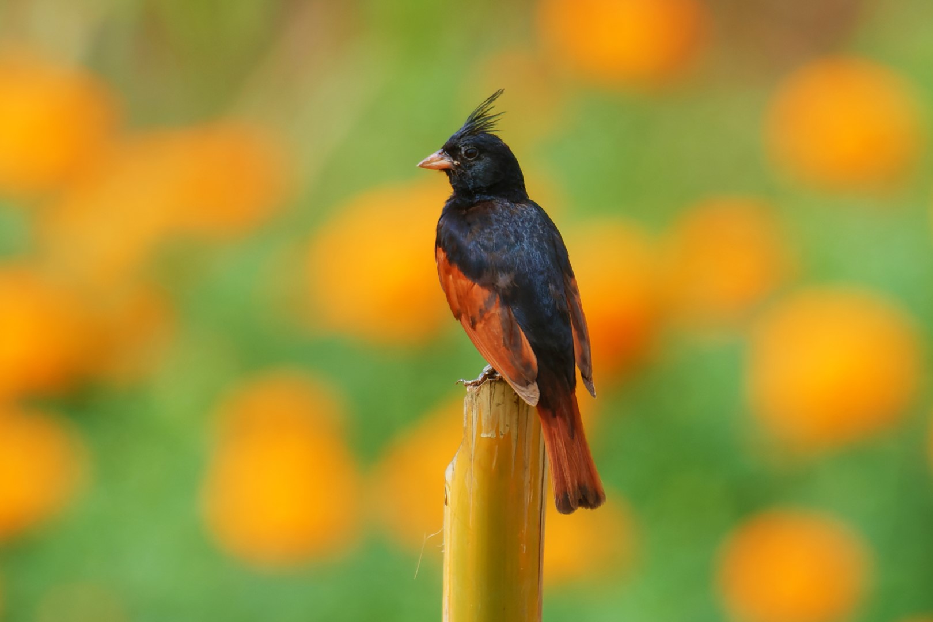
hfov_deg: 2.7
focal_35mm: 750
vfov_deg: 1.8
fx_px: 19436
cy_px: 311
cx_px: 466
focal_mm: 500
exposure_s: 1/1000
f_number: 6.3
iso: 500
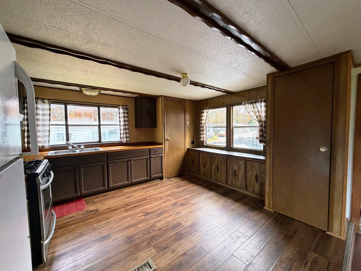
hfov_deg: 102.1
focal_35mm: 14
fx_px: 146
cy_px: 136
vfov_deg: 85.7
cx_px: 180
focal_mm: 2.22
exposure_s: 1/121
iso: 320
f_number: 2.2
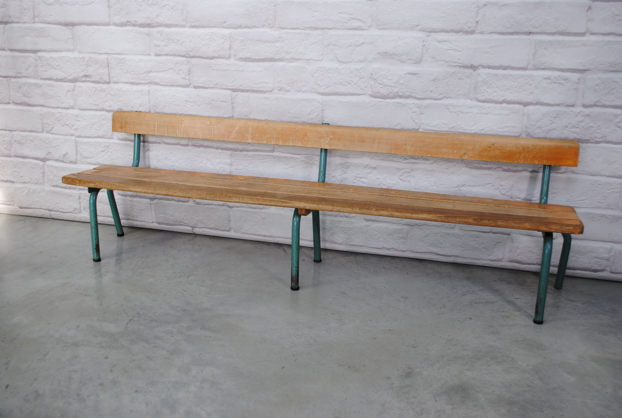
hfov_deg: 57.1
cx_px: 311
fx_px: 571
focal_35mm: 33
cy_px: 209
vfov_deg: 40.1
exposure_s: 1/100
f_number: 5
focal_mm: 22
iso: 200
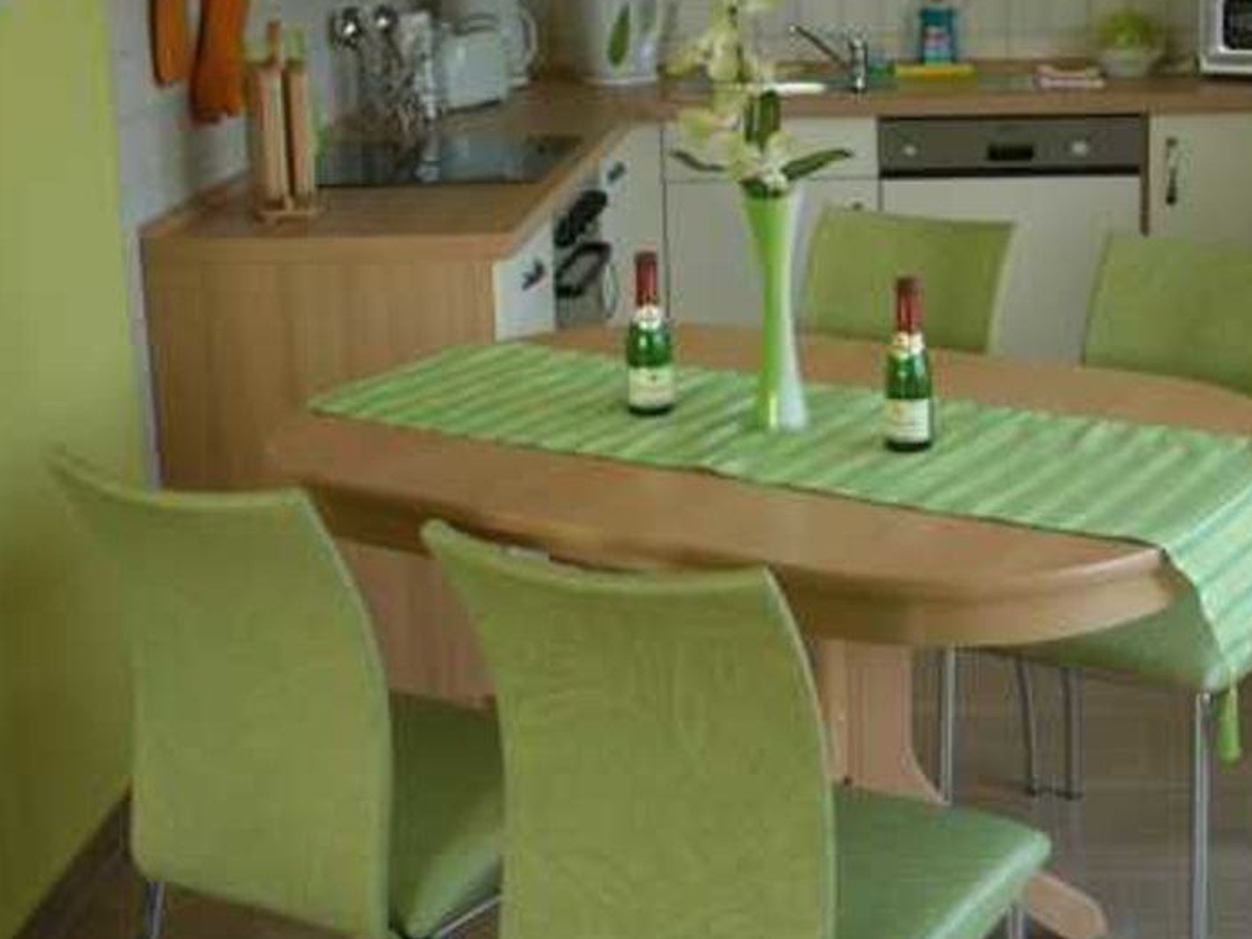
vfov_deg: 24.3
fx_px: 2170
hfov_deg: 31.8
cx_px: 871
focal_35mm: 60
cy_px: 292
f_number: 2.6
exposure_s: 1/100
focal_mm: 5.8
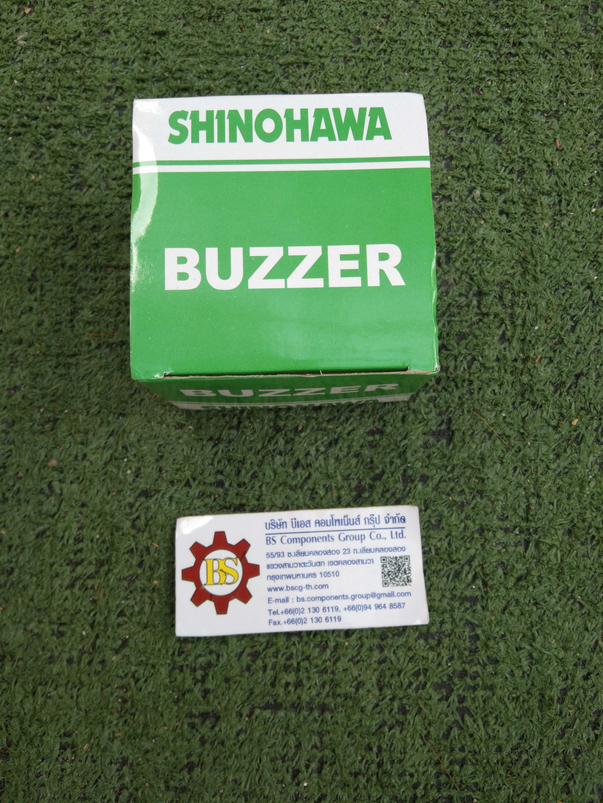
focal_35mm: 30
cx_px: 302
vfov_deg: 60.0
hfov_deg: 46.8
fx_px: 697
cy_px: 402
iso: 54
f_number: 2.2
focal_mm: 3.65
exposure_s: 1/100
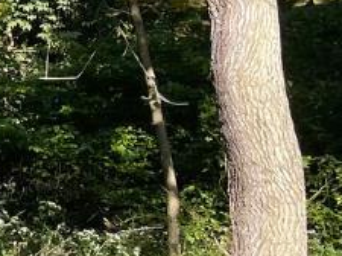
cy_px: 24
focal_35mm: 167
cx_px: -610
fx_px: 1647
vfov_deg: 8.8
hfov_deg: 9.7
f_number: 1.6
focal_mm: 5.1
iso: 32
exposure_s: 1/901
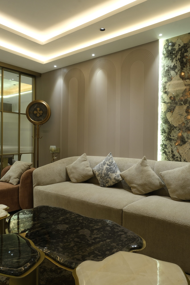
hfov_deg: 47.9
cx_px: 95
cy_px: 142
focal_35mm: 27
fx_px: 214
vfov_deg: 67.4
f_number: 14
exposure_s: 1/8
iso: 640
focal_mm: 18
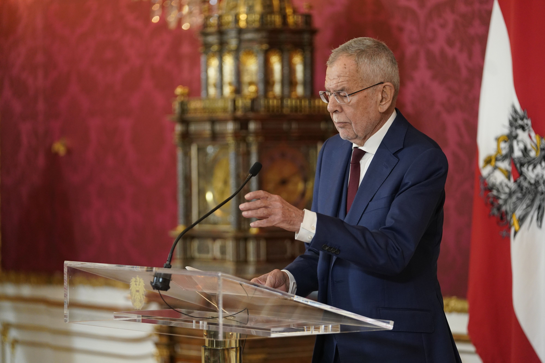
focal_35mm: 151
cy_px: 182
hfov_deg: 13.6
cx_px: 272
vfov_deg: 9.1
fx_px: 2286
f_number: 2.8
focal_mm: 151
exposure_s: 1/500
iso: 2500
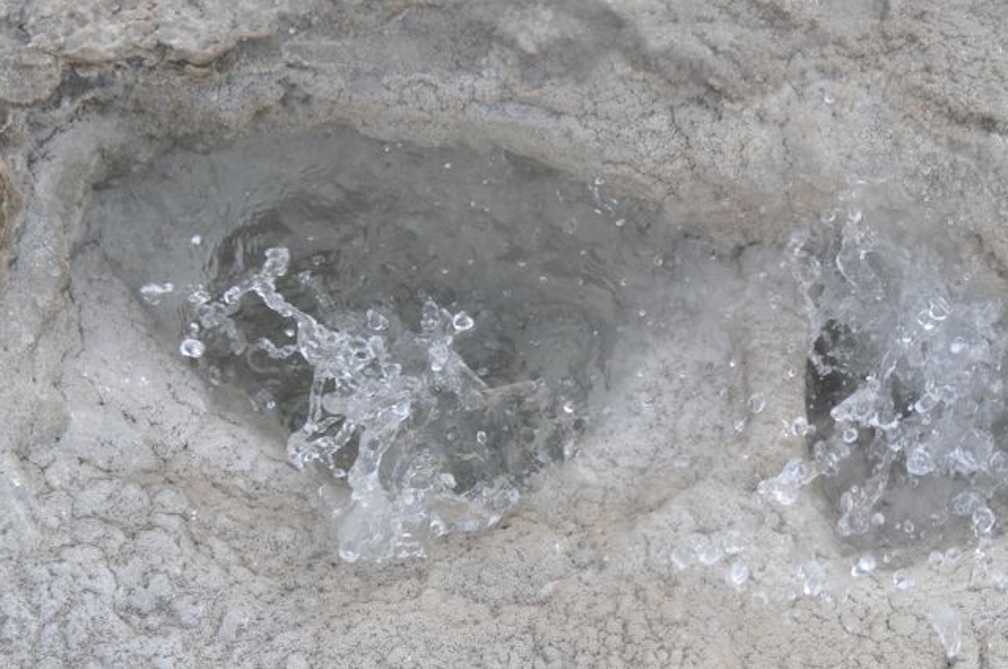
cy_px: 356
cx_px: 654
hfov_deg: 12.2
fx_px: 4698
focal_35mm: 168
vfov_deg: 8.1
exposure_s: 1/500
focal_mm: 70
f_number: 6.3
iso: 200
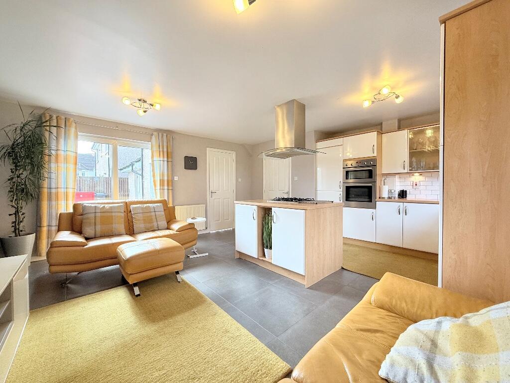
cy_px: 192
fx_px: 206
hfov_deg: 102.1
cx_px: 255
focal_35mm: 14
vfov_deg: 85.7
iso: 125
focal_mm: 2.22
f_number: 2.2
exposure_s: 1/100
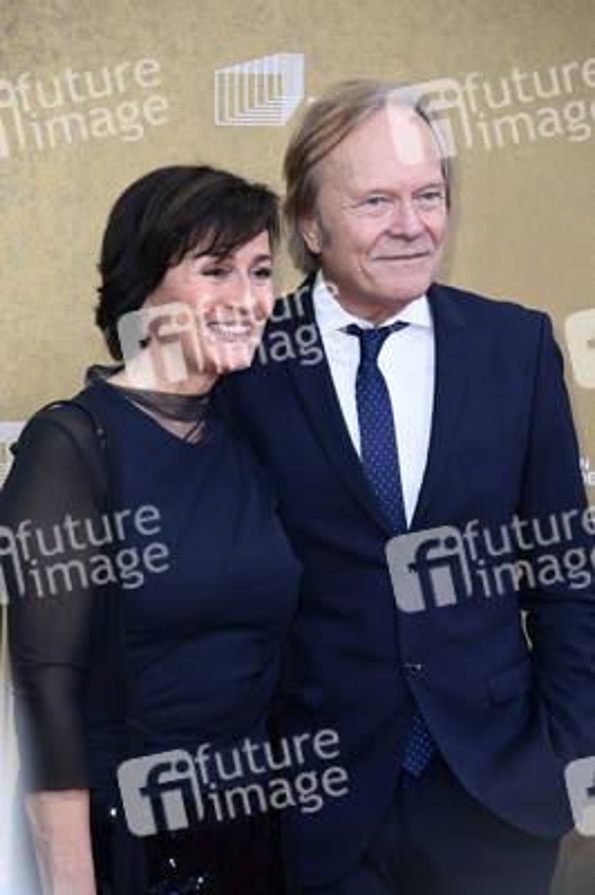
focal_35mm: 150
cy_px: 448
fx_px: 3725
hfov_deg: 9.1
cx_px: 298
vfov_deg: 13.7
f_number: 5.6
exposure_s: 1/250
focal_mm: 150
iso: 1000
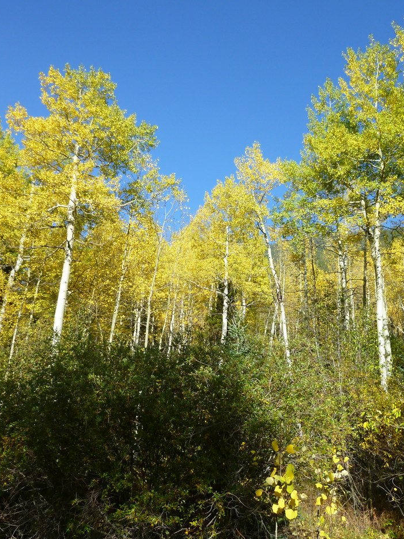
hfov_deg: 41.8
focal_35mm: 34
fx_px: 529
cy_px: 270
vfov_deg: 54.0
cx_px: 193
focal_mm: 4.5
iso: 80
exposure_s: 1/400
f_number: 3.3
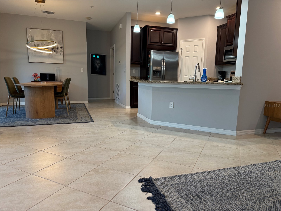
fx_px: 195
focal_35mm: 24
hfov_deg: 71.6
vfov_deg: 56.8
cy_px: 106
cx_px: 140
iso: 250
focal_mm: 6.76
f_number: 1.78
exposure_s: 1/120
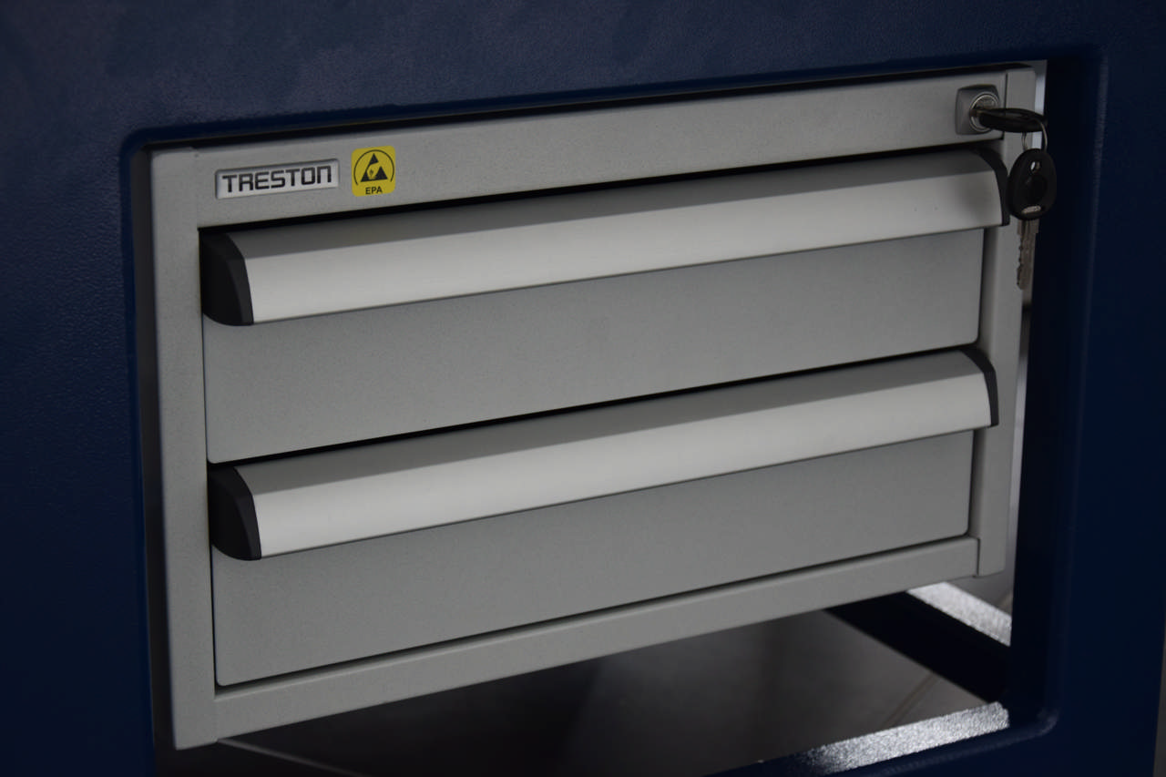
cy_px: 388
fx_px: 2429
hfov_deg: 27.0
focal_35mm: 75
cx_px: 583
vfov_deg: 18.2
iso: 720
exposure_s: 1/60
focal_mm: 50
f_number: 5
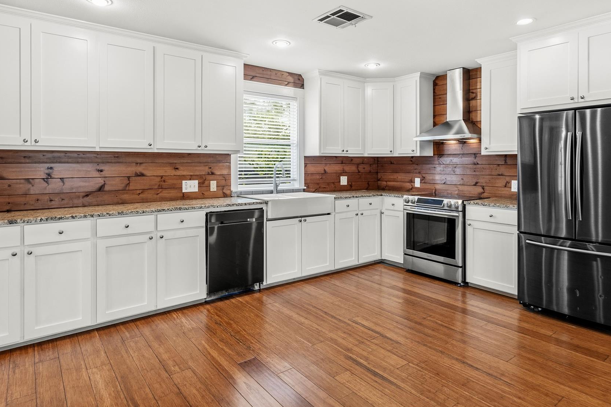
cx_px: 299
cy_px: 165
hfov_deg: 81.2
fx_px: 356
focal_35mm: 21
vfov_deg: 59.1
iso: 250
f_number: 8
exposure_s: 1/13
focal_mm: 17
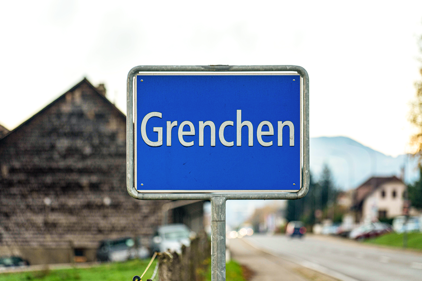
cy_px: 140
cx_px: 211
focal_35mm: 140
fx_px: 1641
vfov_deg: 9.8
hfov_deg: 14.7
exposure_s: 1/320
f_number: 4
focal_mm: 140
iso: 320
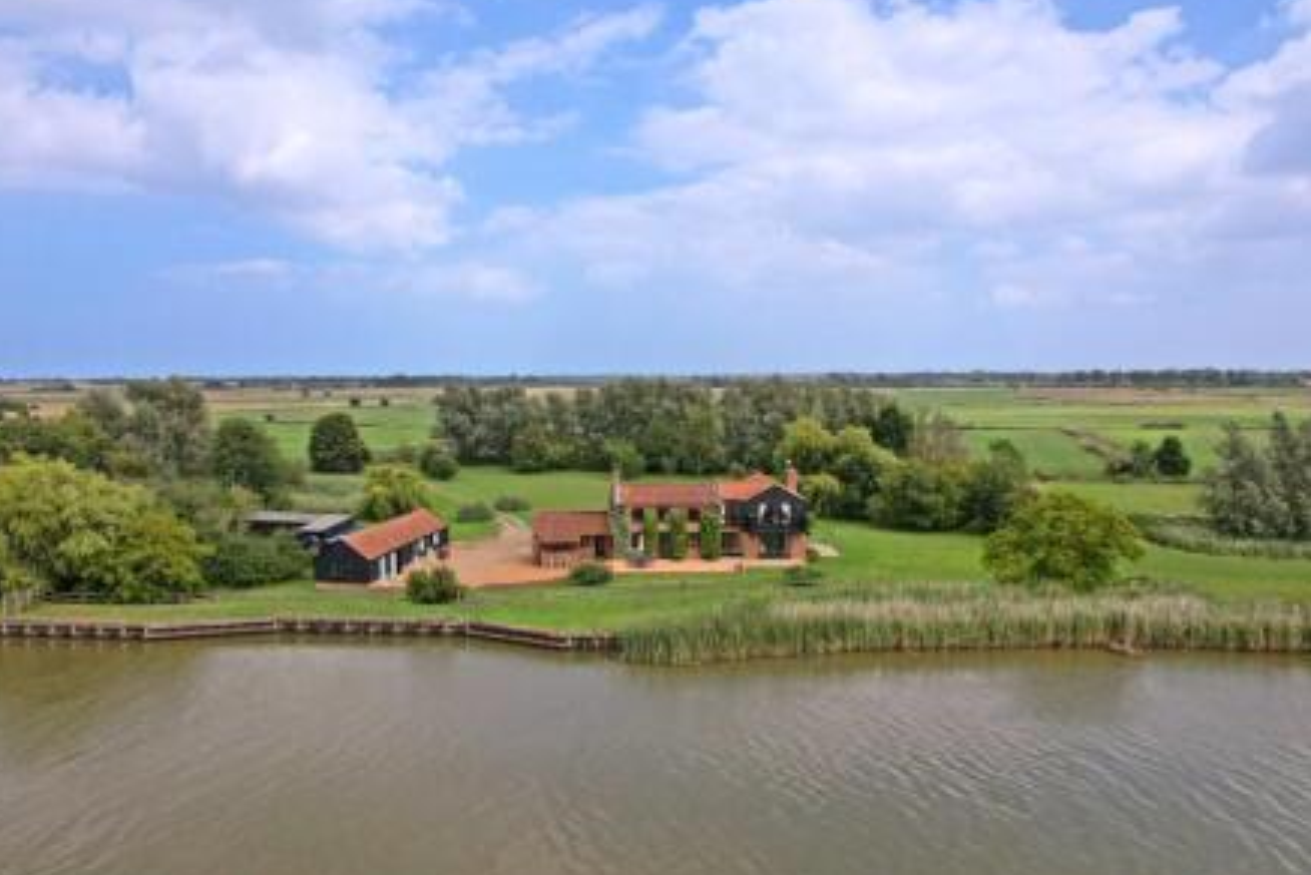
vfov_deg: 53.2
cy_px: 431
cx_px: 598
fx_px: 874
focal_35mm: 24
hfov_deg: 73.6
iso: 110
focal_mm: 8.38
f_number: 2.8
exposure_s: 1/180
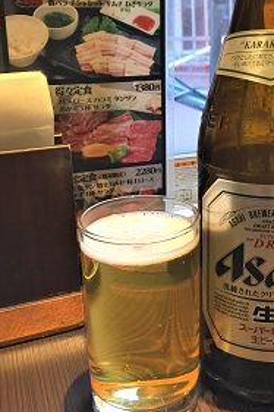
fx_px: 491
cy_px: 147
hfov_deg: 30.7
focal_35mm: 43
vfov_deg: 45.0
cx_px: 204
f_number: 2.2
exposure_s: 1/30
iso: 100
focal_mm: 4.15
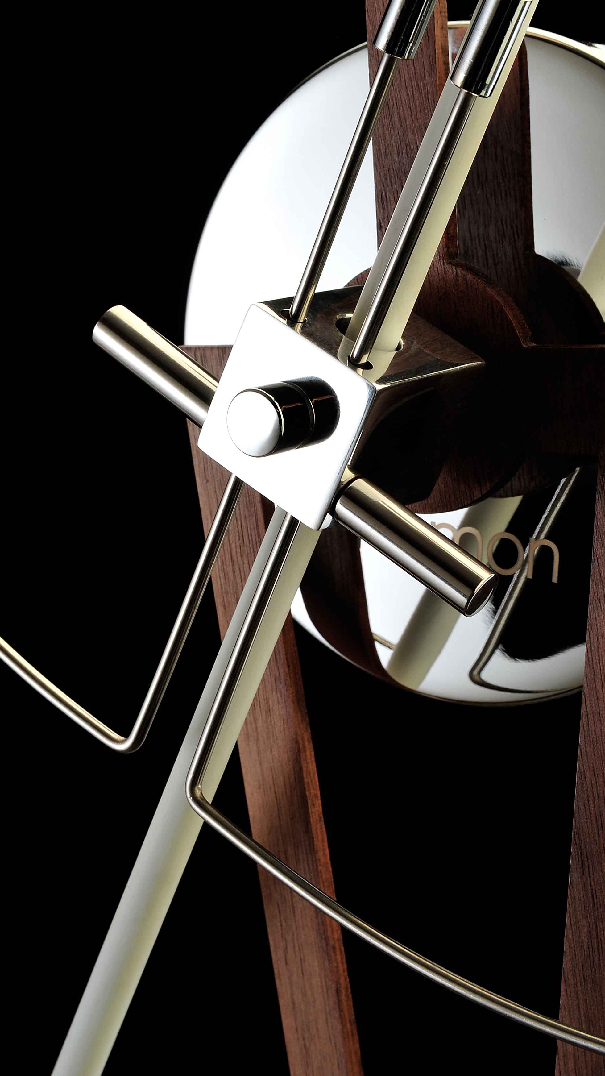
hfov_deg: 10.5
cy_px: 544
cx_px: 427
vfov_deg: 18.6
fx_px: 3280
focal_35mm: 115
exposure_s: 1/125
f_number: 29
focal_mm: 90
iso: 200
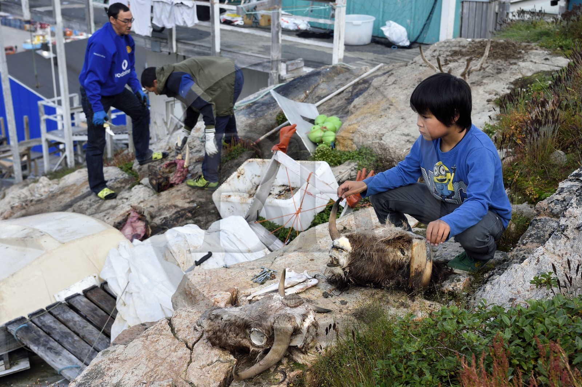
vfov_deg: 25.9
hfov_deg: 38.2
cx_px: 291
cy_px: 194
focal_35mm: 52
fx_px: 840
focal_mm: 52
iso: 200
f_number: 8
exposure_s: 1/320
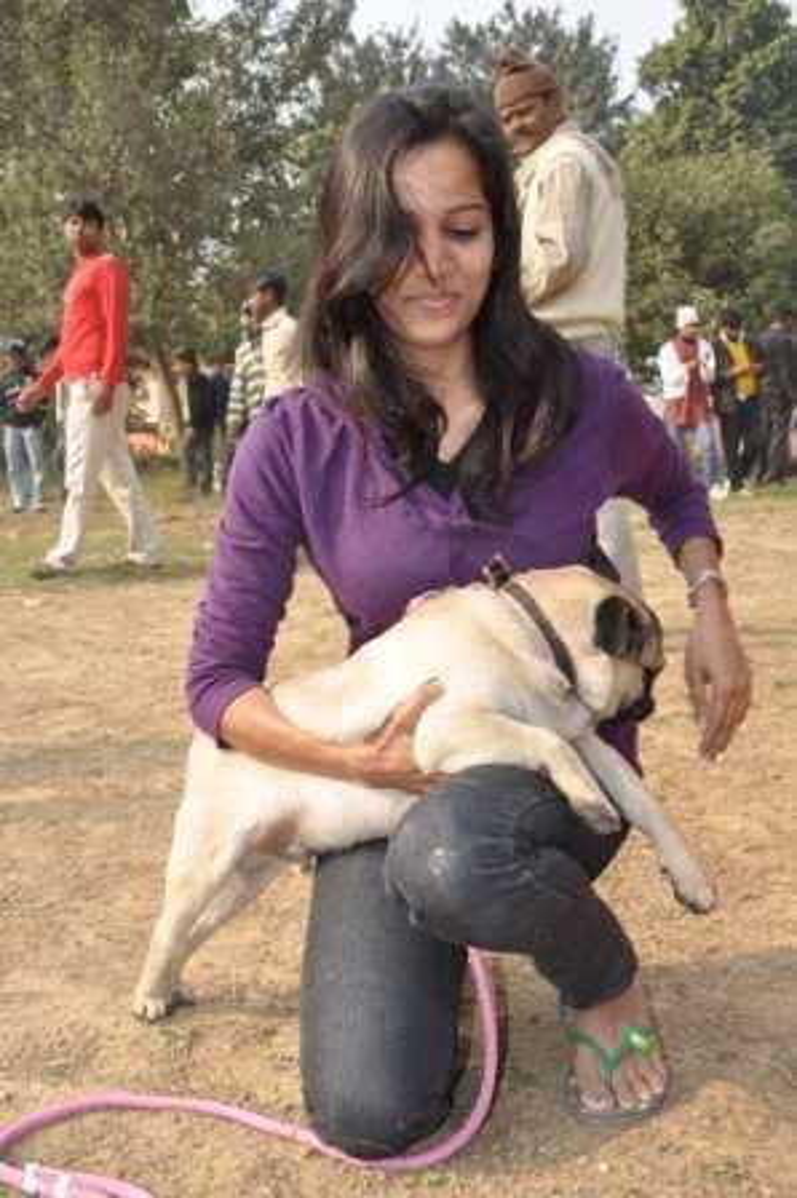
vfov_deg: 43.6
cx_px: 398
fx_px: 1497
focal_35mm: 45
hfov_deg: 29.8
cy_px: 599
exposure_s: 1/200
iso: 200
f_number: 8
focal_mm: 30
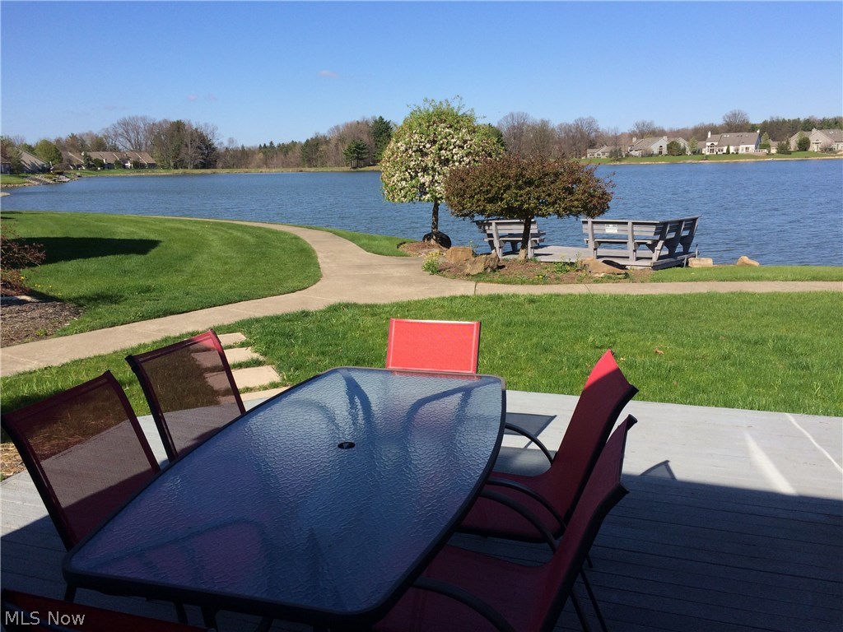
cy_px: 316
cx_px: 422
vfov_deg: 48.2
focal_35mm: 29
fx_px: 706
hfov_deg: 61.7
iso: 32
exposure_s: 1/1953
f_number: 2.2
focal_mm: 4.15
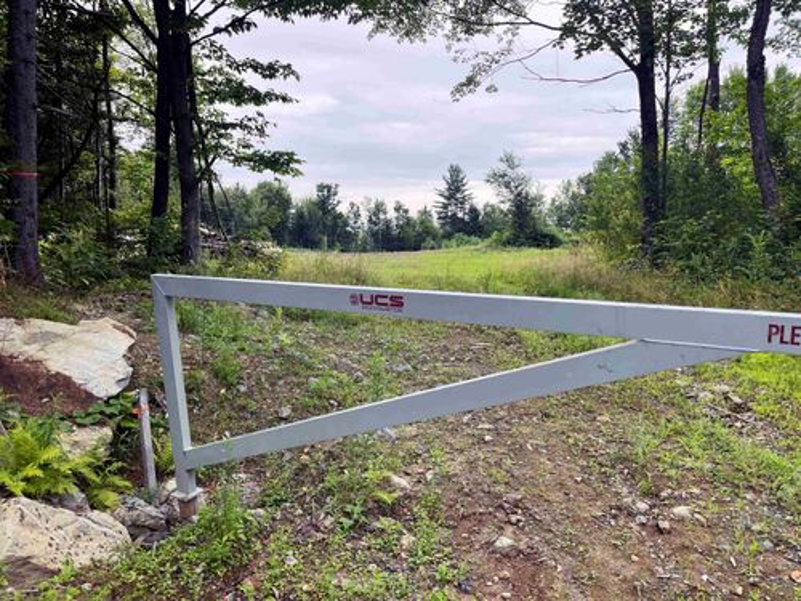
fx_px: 602
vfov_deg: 53.1
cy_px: 300
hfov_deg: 67.3
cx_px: 400
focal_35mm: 26
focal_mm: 5.1
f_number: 1.6
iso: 40
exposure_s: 1/212
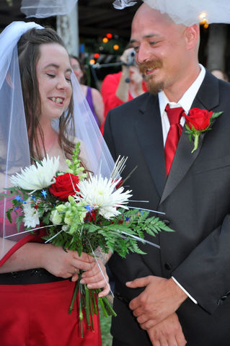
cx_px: 115
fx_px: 835
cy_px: 173
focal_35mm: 87
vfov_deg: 23.4
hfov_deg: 15.7
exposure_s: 1/60
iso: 800
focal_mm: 58
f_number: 5
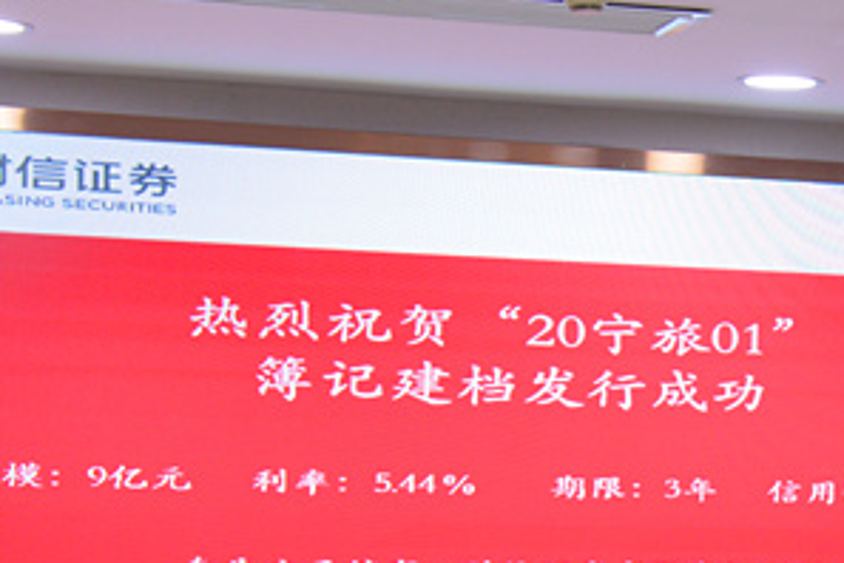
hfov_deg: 17.5
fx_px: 2649
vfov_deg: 12.0
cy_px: 516
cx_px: 932
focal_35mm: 113
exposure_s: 1/100
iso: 1600
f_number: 5.6
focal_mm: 42
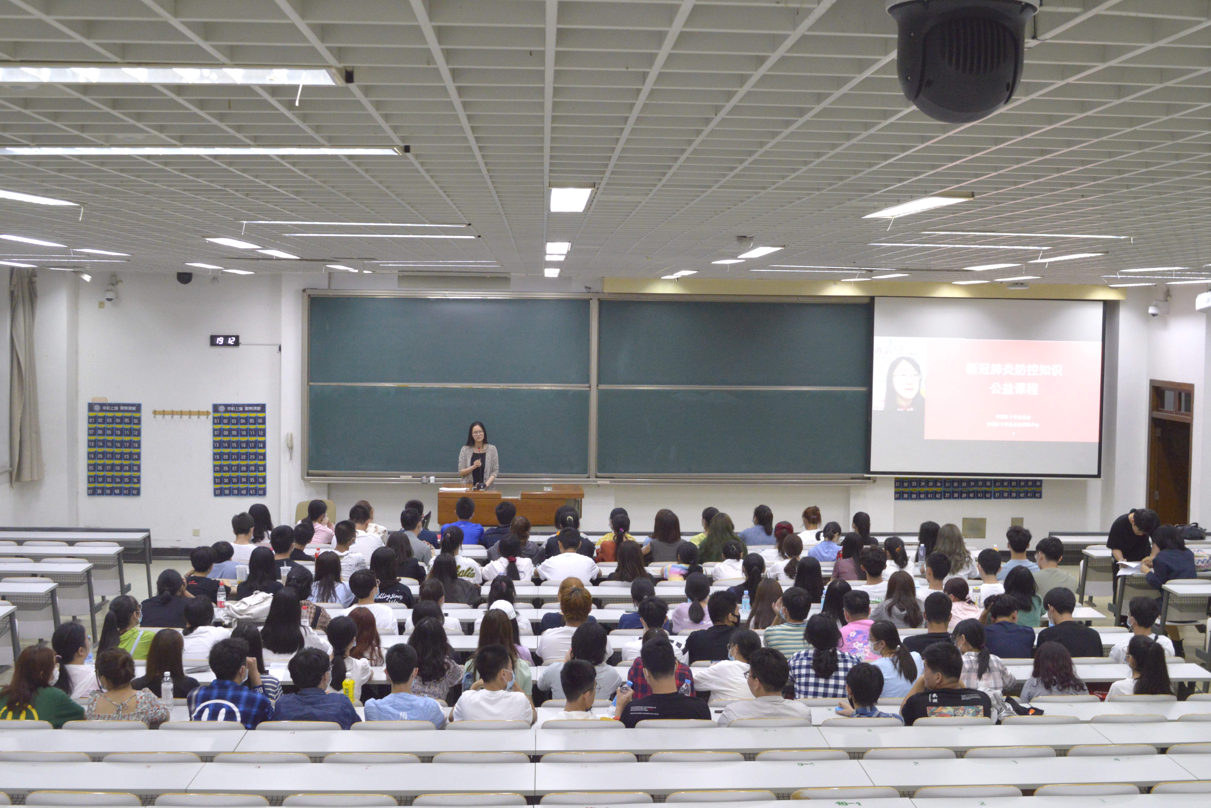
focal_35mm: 38
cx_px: 606
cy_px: 404
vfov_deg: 35.5
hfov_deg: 51.3
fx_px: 1261
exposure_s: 1/40
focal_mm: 25
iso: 1800
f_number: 8
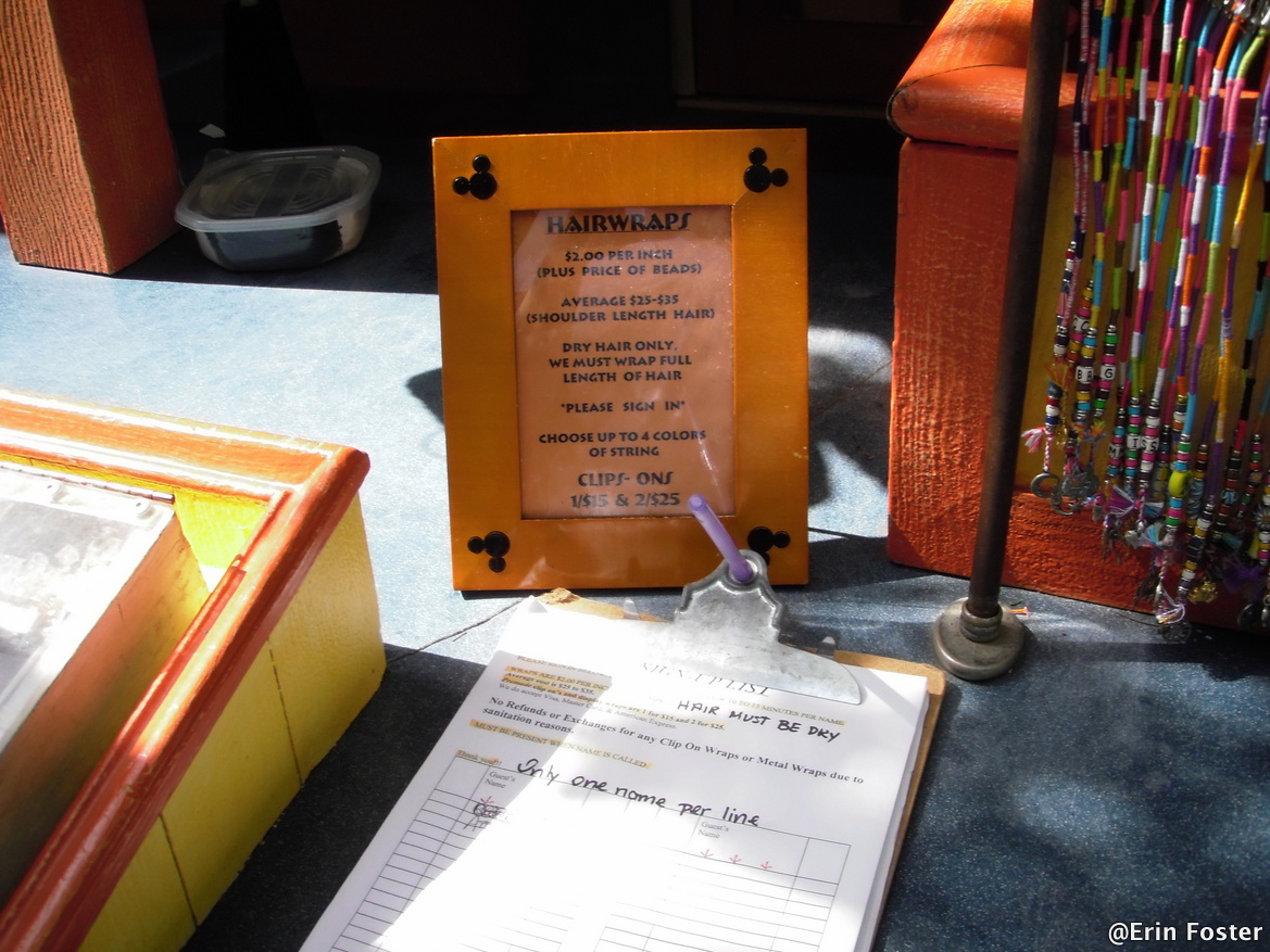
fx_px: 1431
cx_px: 642
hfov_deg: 47.9
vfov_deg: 36.8
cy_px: 484
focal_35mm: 39
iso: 100
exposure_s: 1/200
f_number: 4.5
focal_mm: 6.7
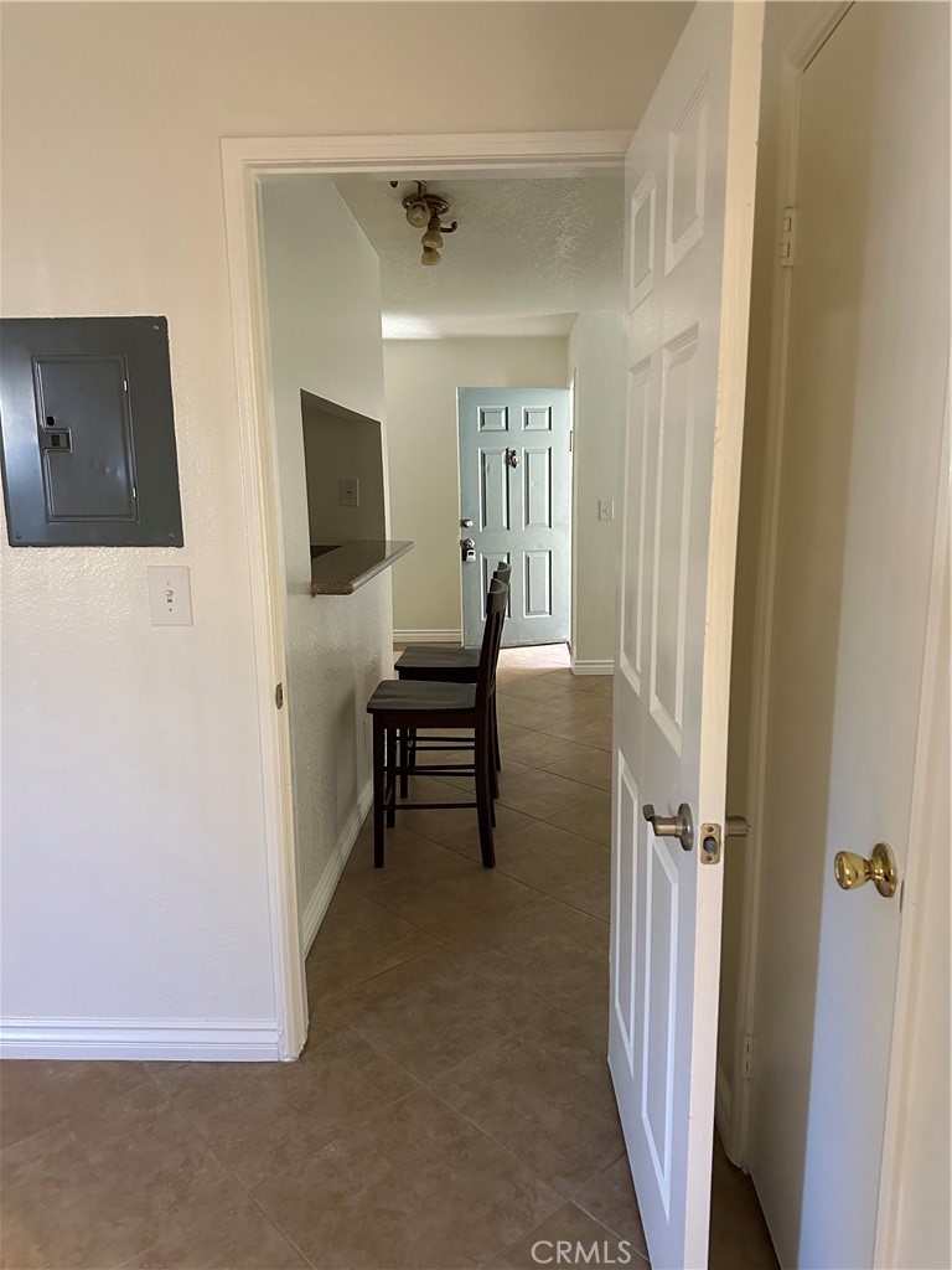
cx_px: 476
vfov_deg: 71.6
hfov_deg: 56.8
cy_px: 635
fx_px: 880
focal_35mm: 24
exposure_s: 1/40
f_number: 1.78
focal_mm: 6.86
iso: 640
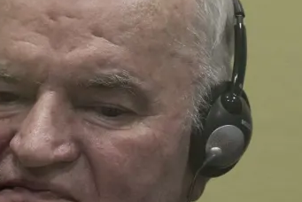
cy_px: 109
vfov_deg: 1.5
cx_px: 55
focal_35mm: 891
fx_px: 7481
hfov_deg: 2.3
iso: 1000
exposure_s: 1/500
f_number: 3.2
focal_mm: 400
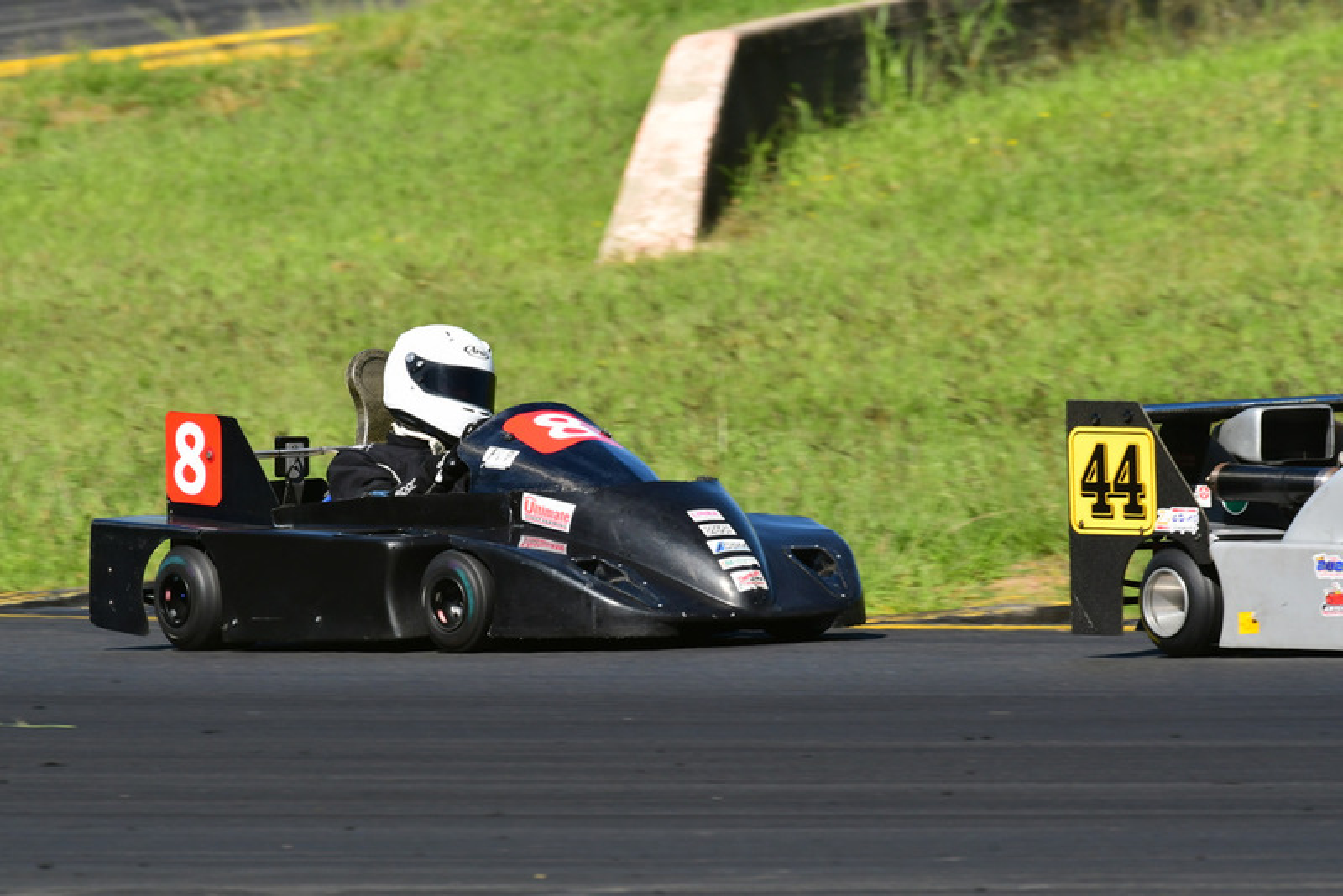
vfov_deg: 2.1
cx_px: 672
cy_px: 448
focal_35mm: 660
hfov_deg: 3.1
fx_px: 24629
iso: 500
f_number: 11
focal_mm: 440
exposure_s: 1/640
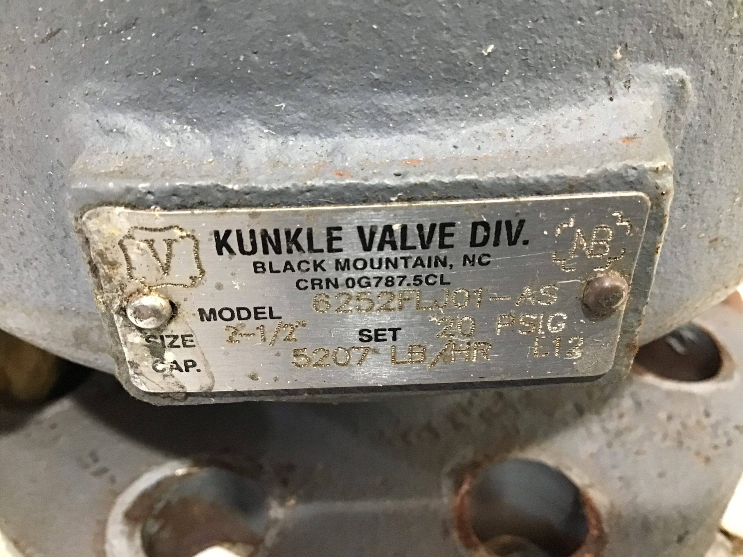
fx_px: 665
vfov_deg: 45.4
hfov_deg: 58.4
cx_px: 372
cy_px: 278
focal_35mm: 31
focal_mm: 3.3
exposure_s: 1/17
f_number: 2.4
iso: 200
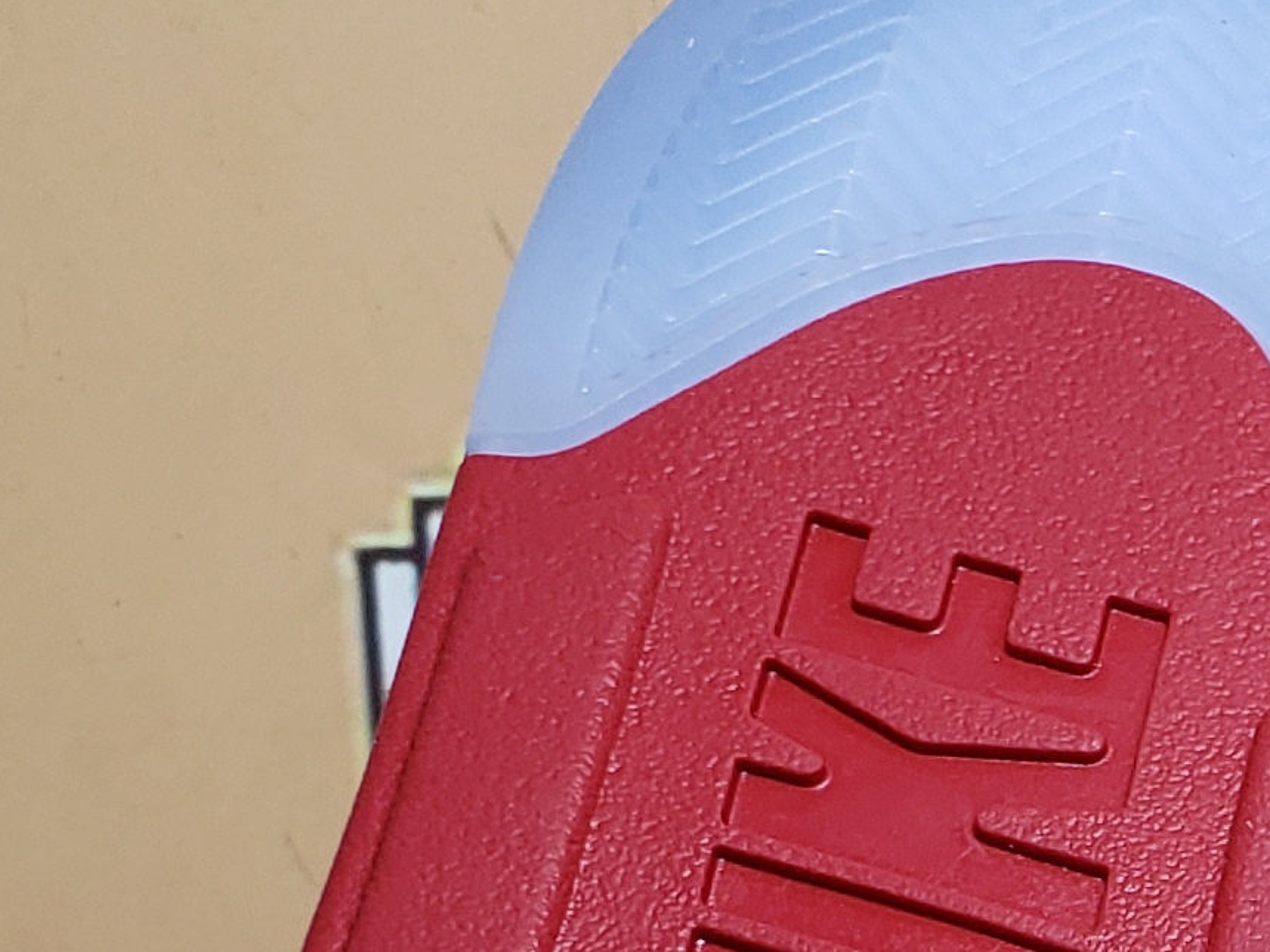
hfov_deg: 15.1
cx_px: 1816
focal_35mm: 122
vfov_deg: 11.1
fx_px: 4475
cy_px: 1864
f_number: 2.4
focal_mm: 4.3
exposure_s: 1/264
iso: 50
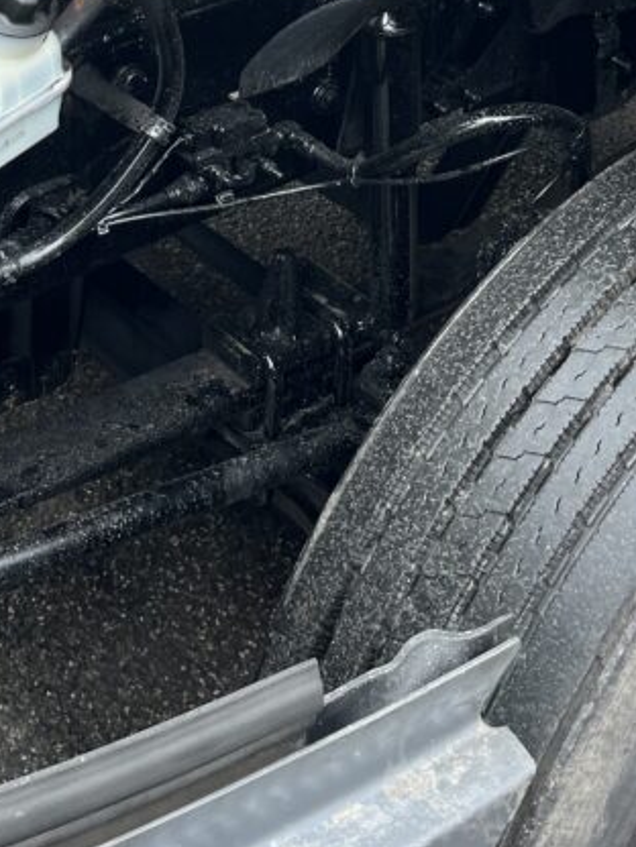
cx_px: 214
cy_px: -59
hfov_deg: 22.8
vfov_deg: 27.9
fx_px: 1568
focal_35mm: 64
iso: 50
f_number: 1.6
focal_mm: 5.1
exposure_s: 1/316
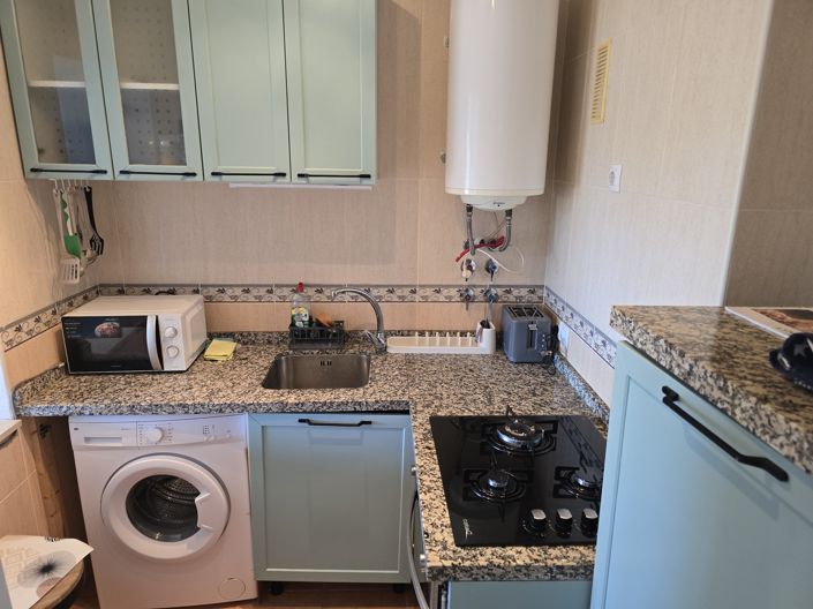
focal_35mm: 23
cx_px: 406
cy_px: 304
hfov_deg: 74.0
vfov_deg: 58.8
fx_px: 540
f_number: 1.7
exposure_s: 1/100
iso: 320
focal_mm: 6.3
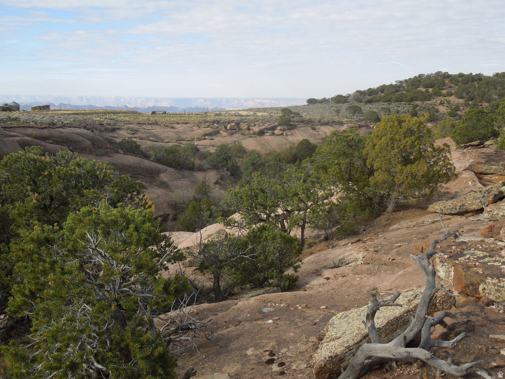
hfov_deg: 47.9
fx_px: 569
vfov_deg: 36.8
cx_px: 252
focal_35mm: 39
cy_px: 190
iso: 100
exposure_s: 1/500
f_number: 3.8
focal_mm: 7
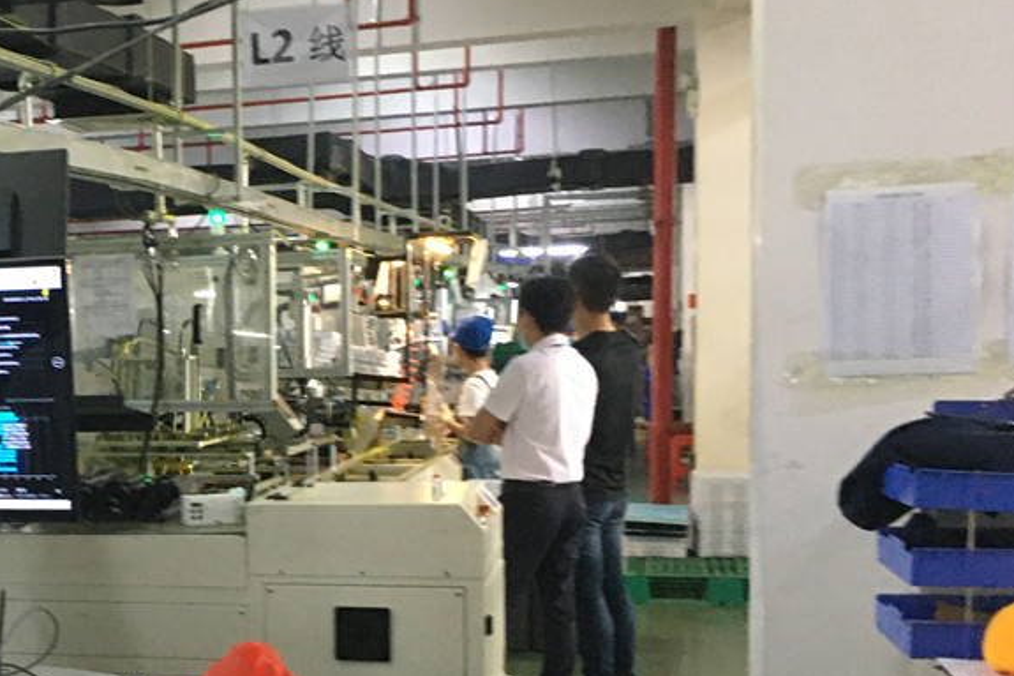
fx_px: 1774
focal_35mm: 63
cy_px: 505
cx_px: -32
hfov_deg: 29.5
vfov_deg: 21.4
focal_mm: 4.15
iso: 250
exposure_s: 1/33
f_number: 2.2
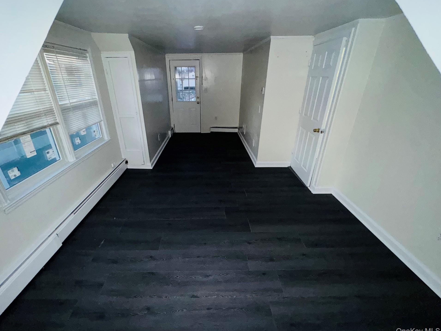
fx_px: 191
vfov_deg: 81.7
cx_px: 207
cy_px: 159
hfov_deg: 98.0
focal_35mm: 15
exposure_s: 1/30
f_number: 2.2
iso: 400
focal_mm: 2.22
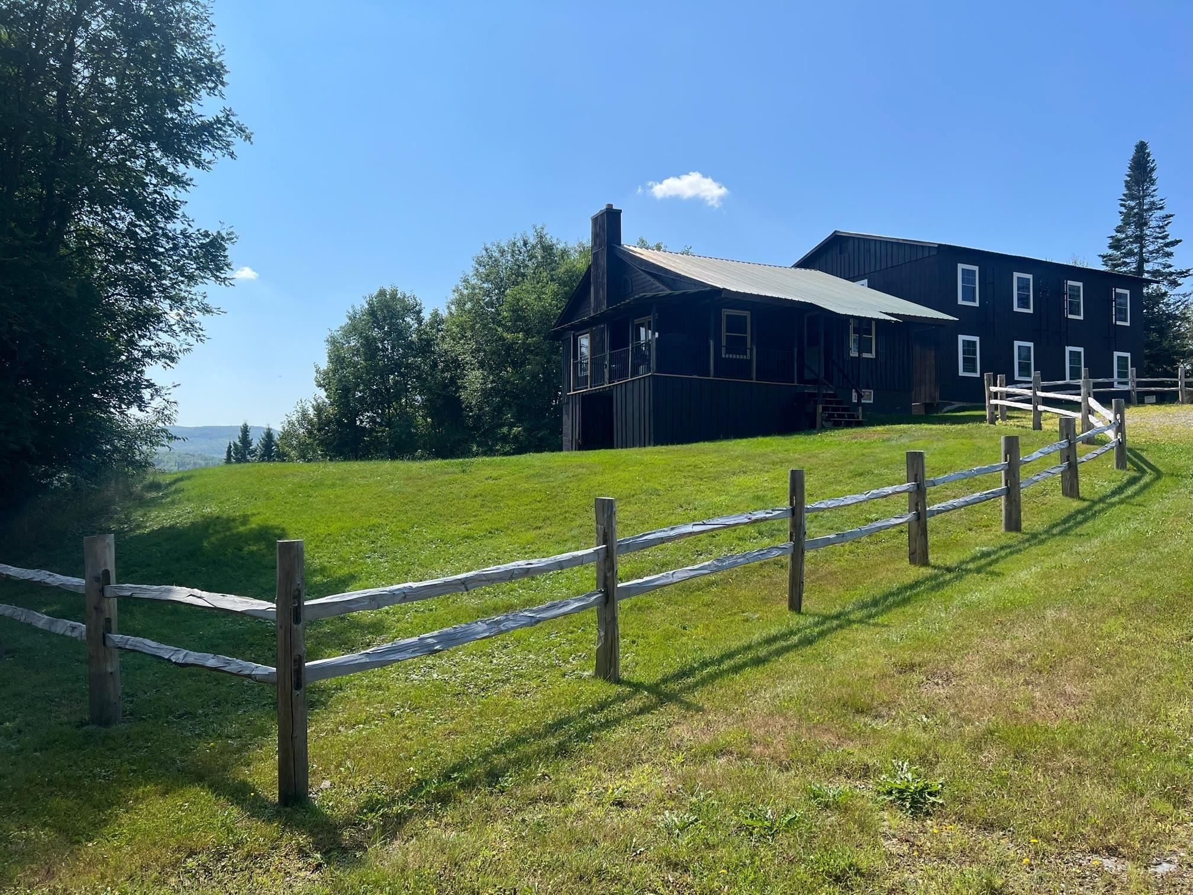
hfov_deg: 67.3
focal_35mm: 26
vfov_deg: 53.1
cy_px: 448
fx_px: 896
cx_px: 596
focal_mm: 5.7
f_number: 1.5
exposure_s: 1/4831
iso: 50
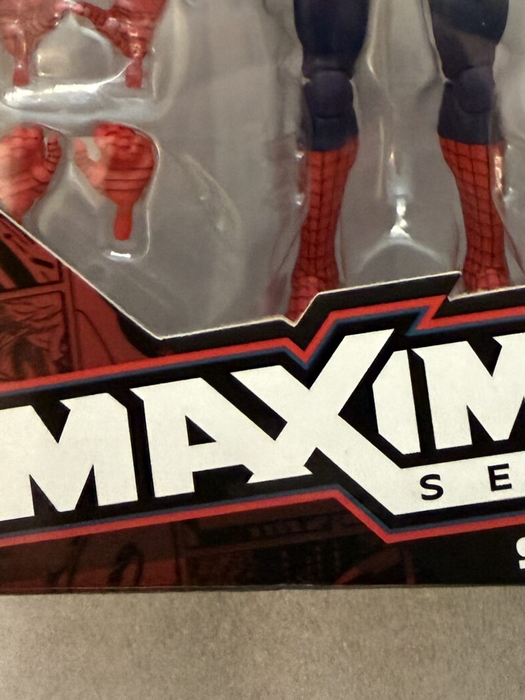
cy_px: -126
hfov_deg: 24.6
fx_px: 1193
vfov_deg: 28.7
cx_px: 385
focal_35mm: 59
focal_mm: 2.22
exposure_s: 1/60
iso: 800
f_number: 2.2
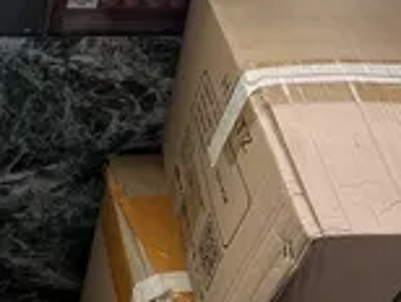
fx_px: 1253
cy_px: -200
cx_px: -3
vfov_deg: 12.8
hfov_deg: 17.7
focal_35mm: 108
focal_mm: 5.7
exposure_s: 1/100
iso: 100
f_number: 1.5
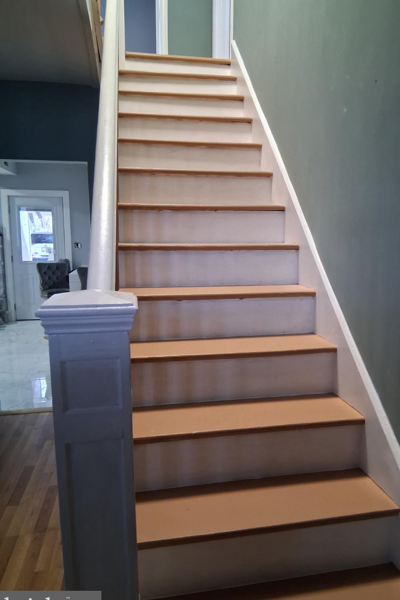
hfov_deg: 44.8
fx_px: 483
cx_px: 238
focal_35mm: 29
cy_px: 303
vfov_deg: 63.7
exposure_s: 1/33
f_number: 1.8
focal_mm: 3.98
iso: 500
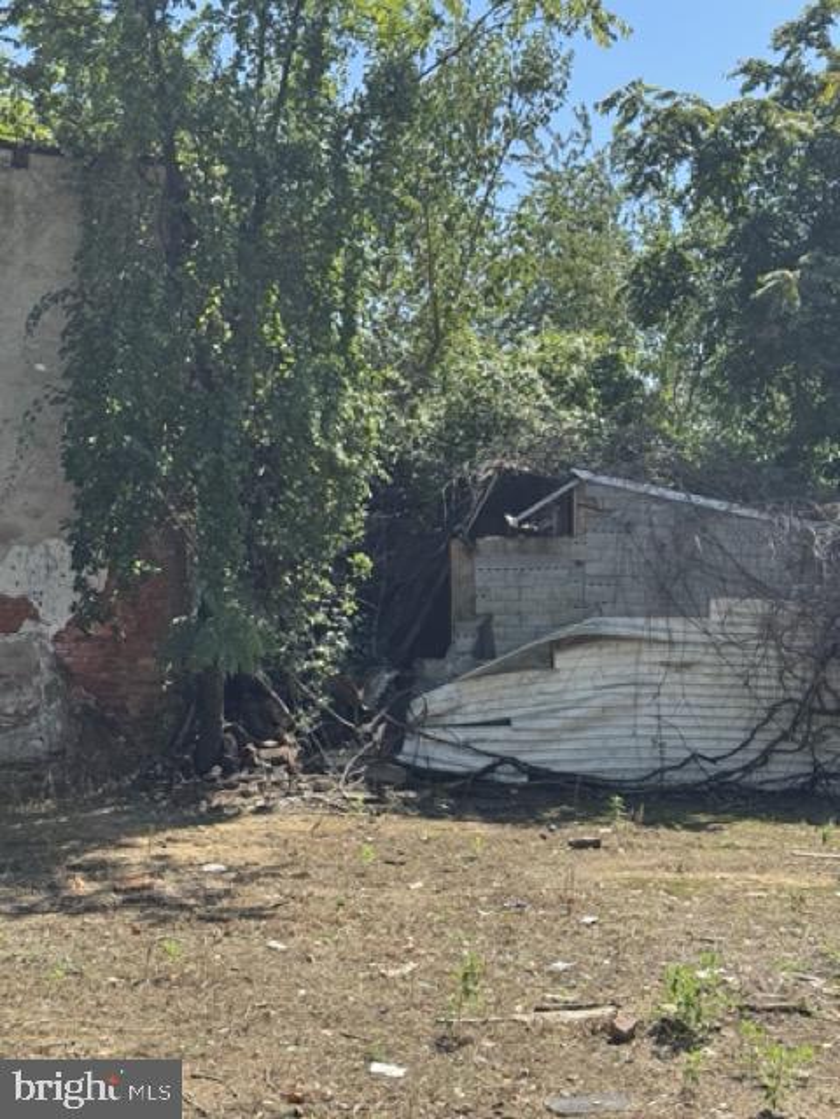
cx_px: 420
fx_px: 1553
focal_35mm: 48
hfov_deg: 30.3
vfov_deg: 39.7
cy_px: 560
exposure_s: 1/1560
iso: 64
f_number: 1.78
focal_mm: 6.76
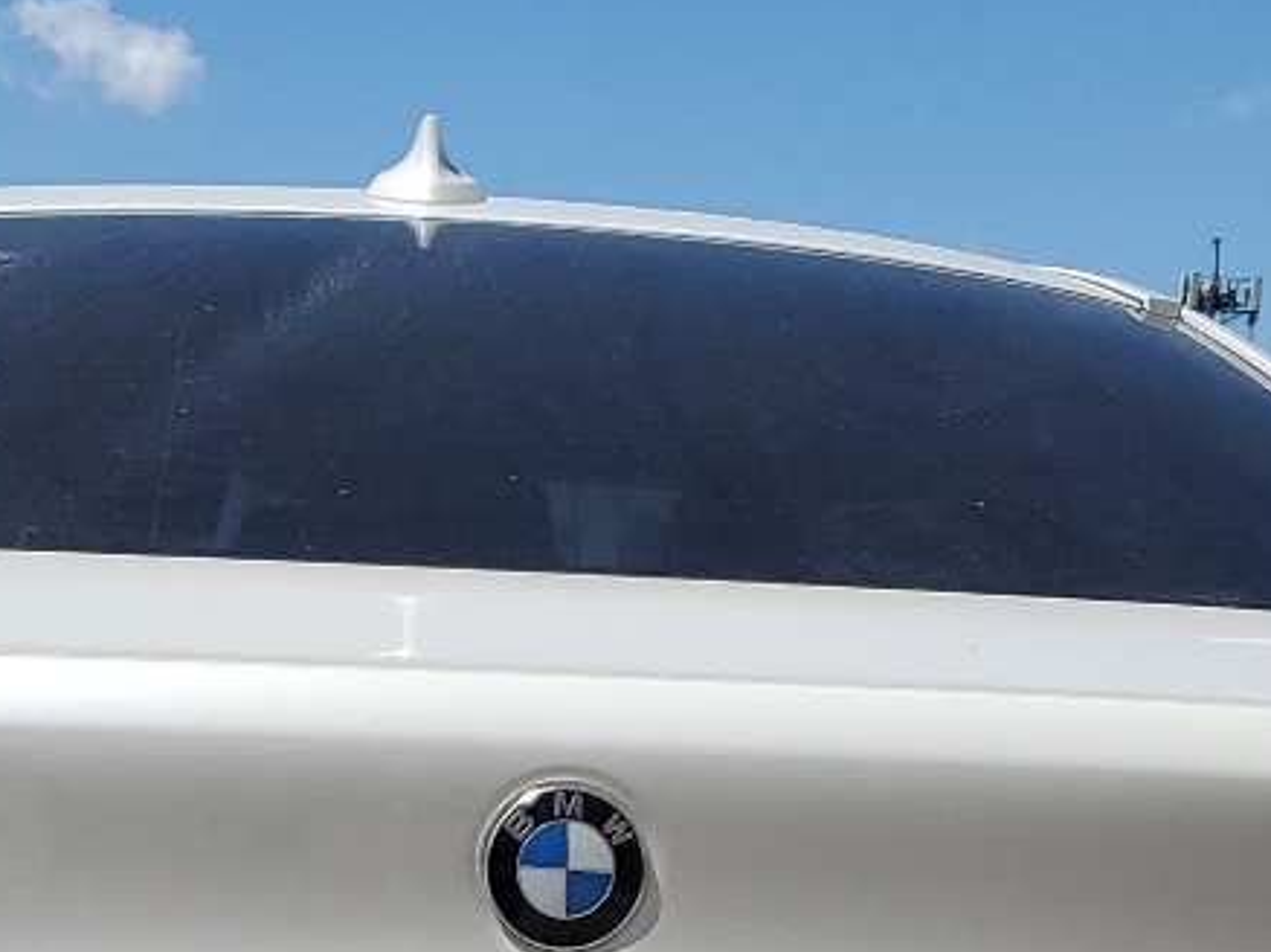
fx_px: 3486
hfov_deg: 20.7
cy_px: 1265
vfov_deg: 14.8
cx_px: 566
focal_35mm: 95
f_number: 1.5
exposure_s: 1/5000
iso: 50
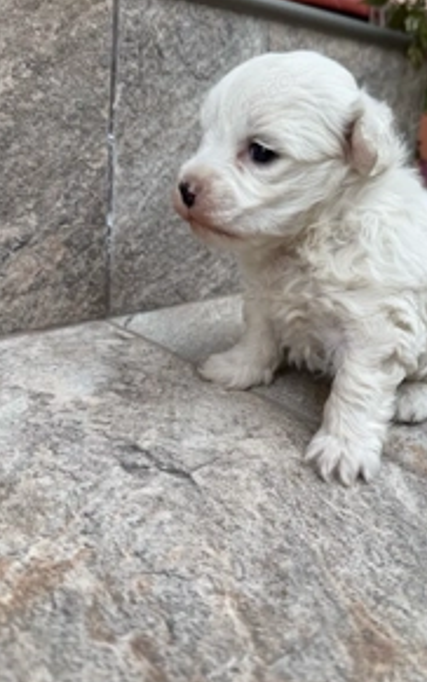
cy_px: 337
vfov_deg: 55.3
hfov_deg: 36.1
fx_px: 651
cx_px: 265
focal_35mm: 35
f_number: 1.78
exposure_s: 1/805
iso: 80
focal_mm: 6.76
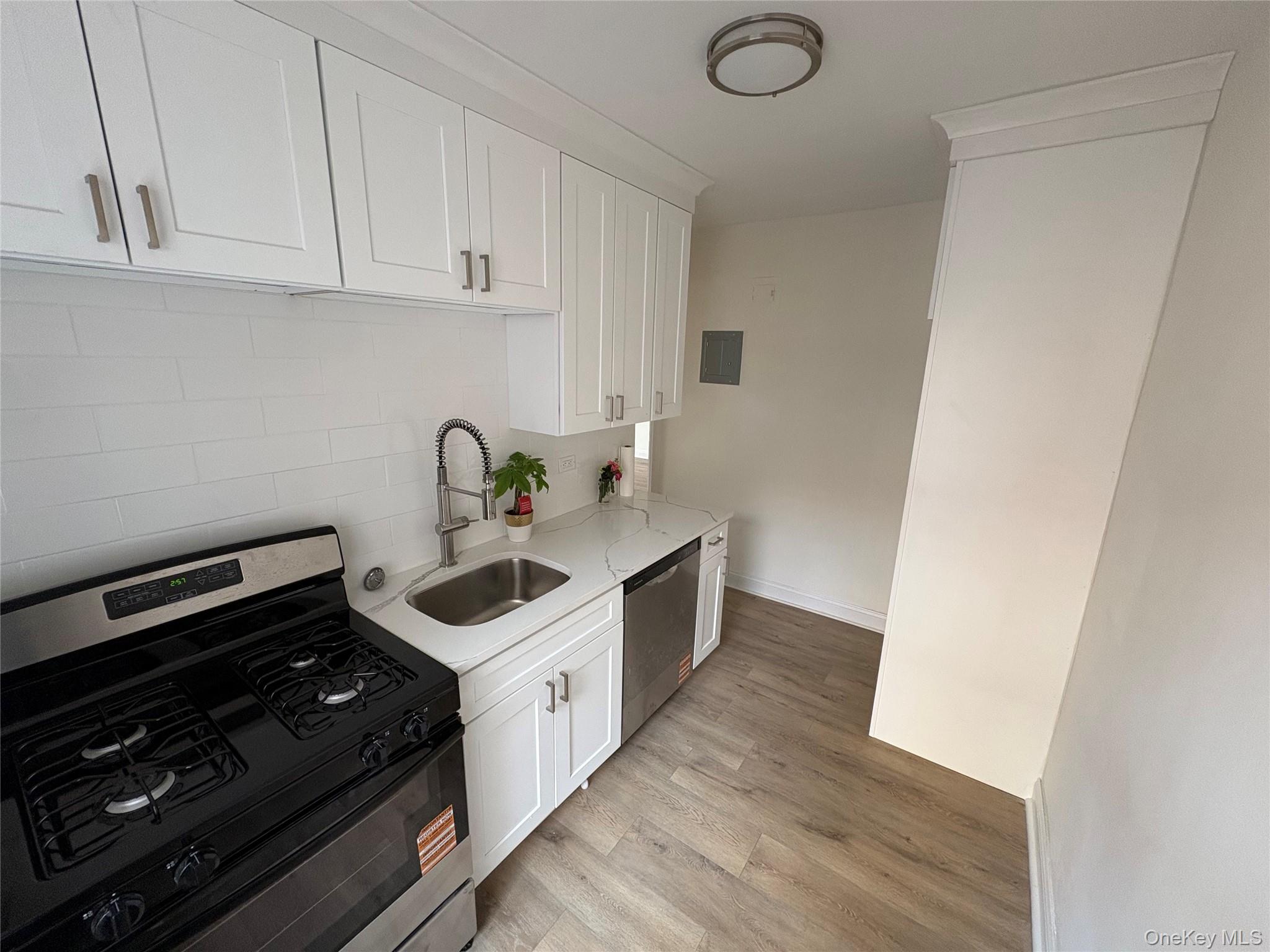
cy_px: 476
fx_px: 514
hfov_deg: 102.1
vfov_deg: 85.7
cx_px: 635
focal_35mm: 14
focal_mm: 2.22
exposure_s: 1/75
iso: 250
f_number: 2.2
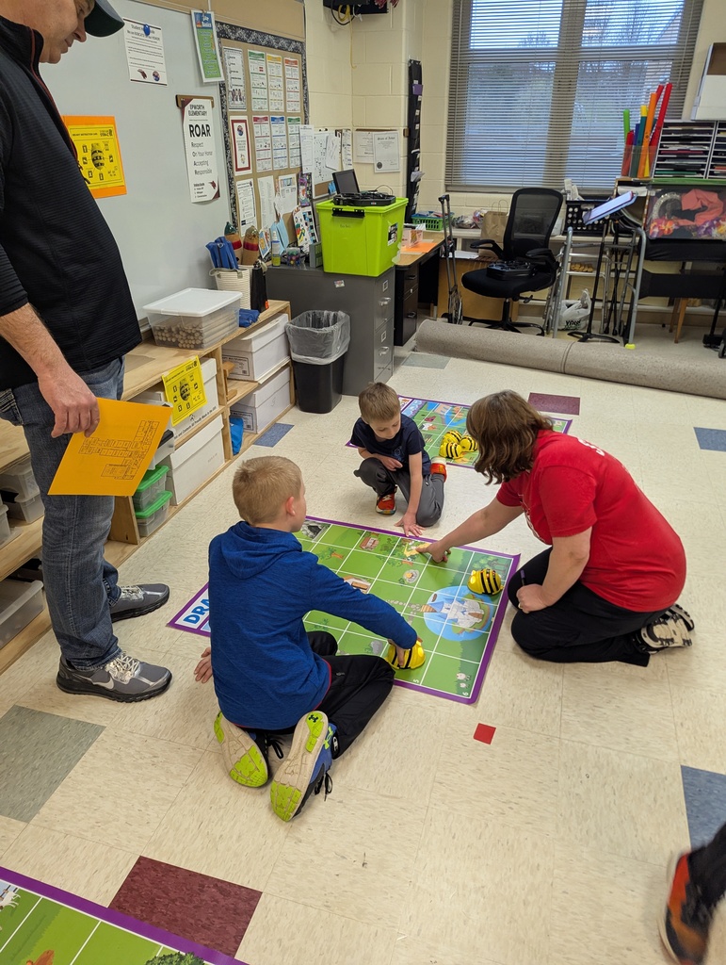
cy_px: 482
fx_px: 669
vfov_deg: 71.5
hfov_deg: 56.9
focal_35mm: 24
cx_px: 363
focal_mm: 6.81
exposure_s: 1/120
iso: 216
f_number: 1.85
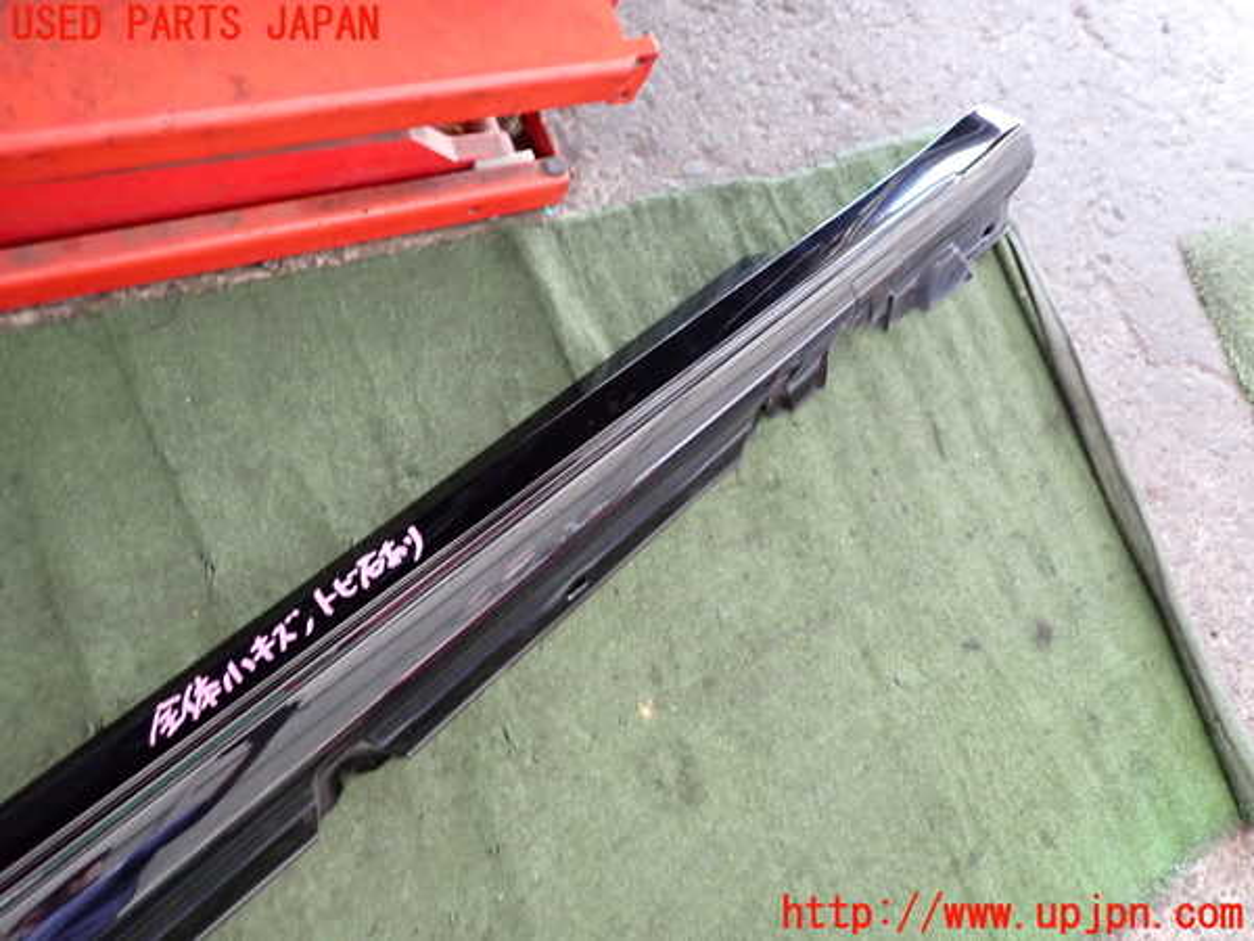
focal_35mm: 25
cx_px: 627
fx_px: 906
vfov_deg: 54.9
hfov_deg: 69.4
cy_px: 470
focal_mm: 4.5
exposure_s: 1/30
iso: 400
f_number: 2
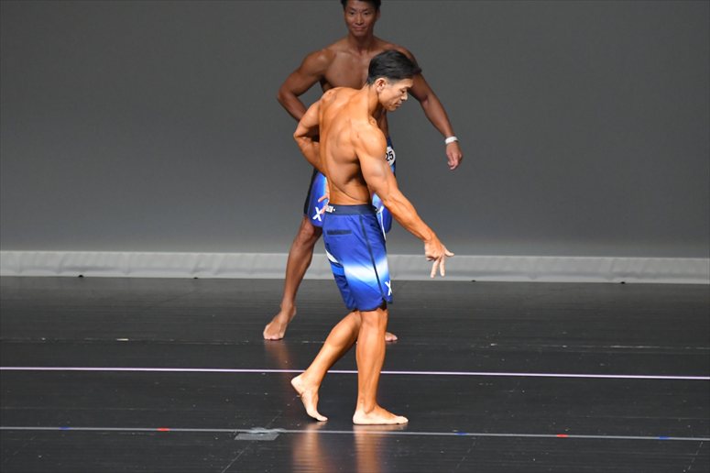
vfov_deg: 4.0
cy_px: 236
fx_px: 6801
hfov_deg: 6.0
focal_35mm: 345
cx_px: 355
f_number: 5.6
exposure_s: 1/400
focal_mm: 230
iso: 5000
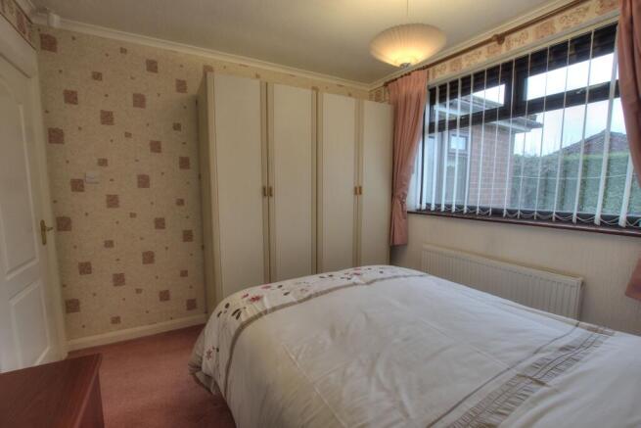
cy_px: 214
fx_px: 267
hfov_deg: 100.4
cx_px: 320
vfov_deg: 77.4
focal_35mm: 15
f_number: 8
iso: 400
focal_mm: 10
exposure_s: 1/8
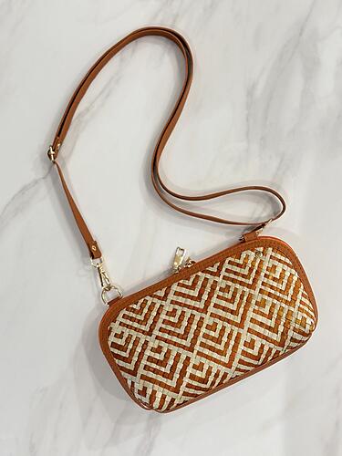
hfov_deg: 30.3
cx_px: 171
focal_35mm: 48
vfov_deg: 39.7
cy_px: 228
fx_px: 632
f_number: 1.78
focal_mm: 6.76
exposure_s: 1/50
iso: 160
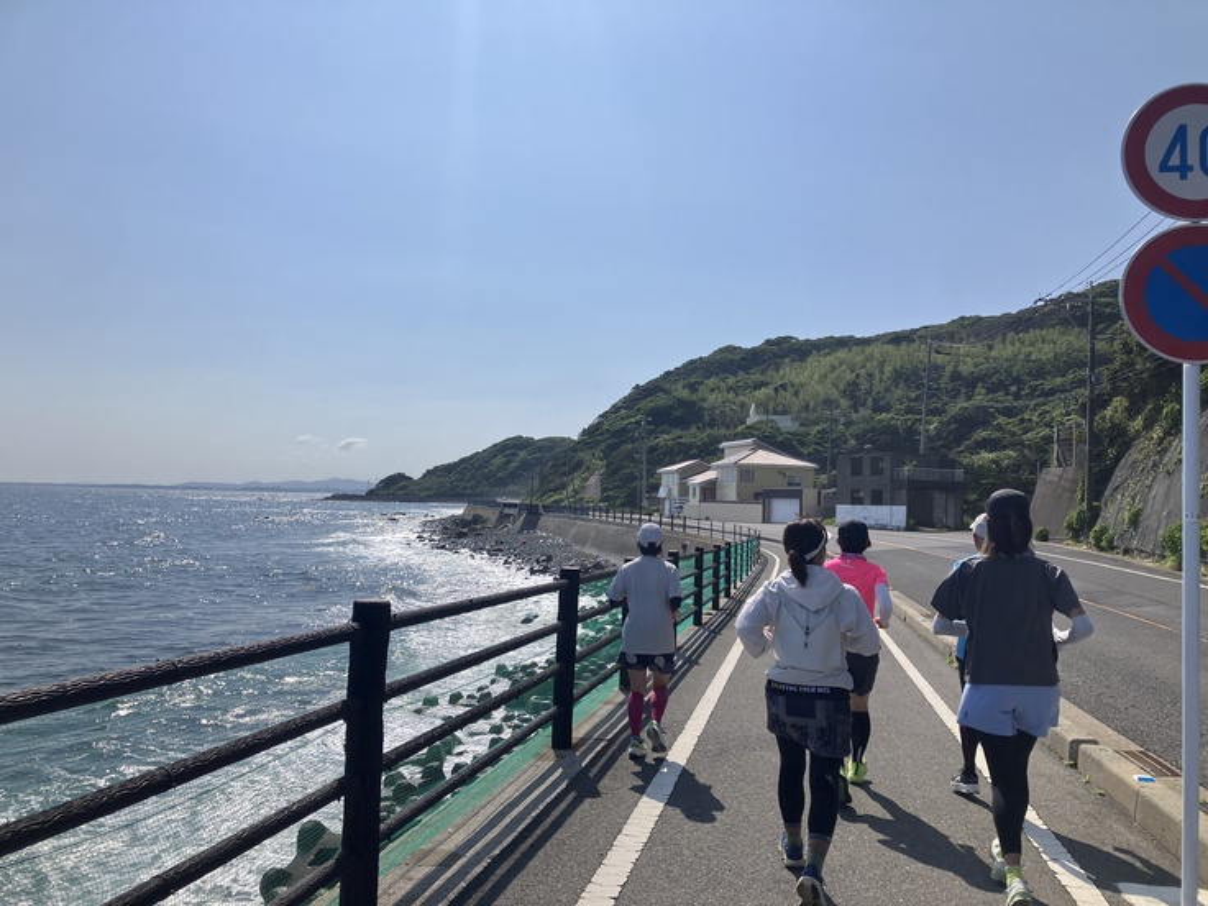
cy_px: 453
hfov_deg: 63.4
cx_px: 604
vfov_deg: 49.7
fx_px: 977
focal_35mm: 28
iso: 32
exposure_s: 1/2433
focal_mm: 3.99
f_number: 1.8
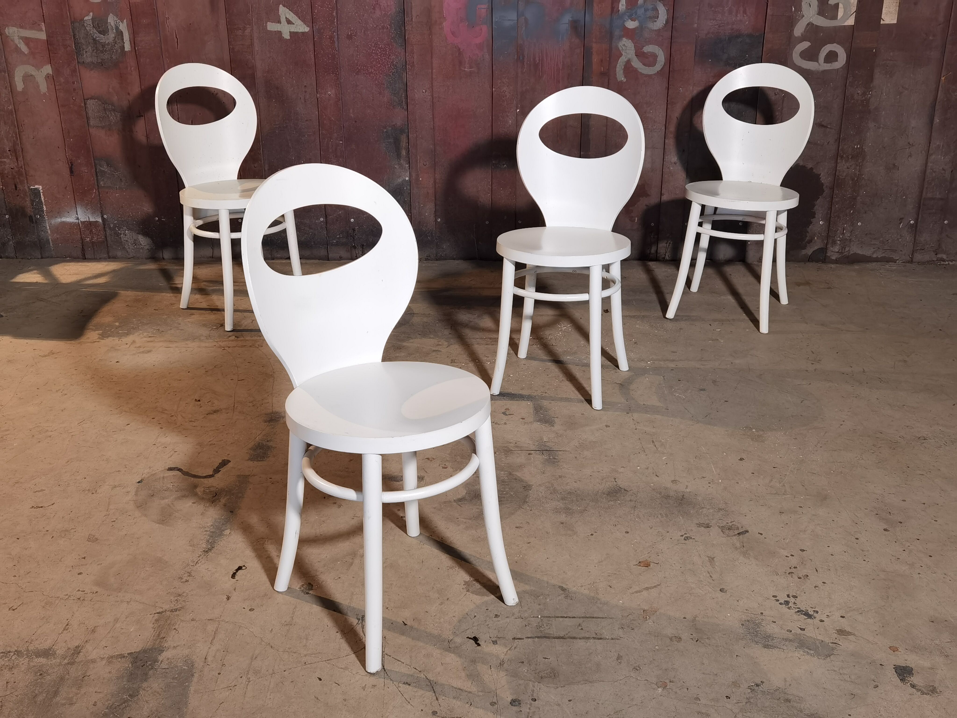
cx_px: 478
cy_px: 359
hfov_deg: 50.1
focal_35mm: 37
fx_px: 1023
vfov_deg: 38.7
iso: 250
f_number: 1.9
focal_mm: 6.71
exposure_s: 1/50
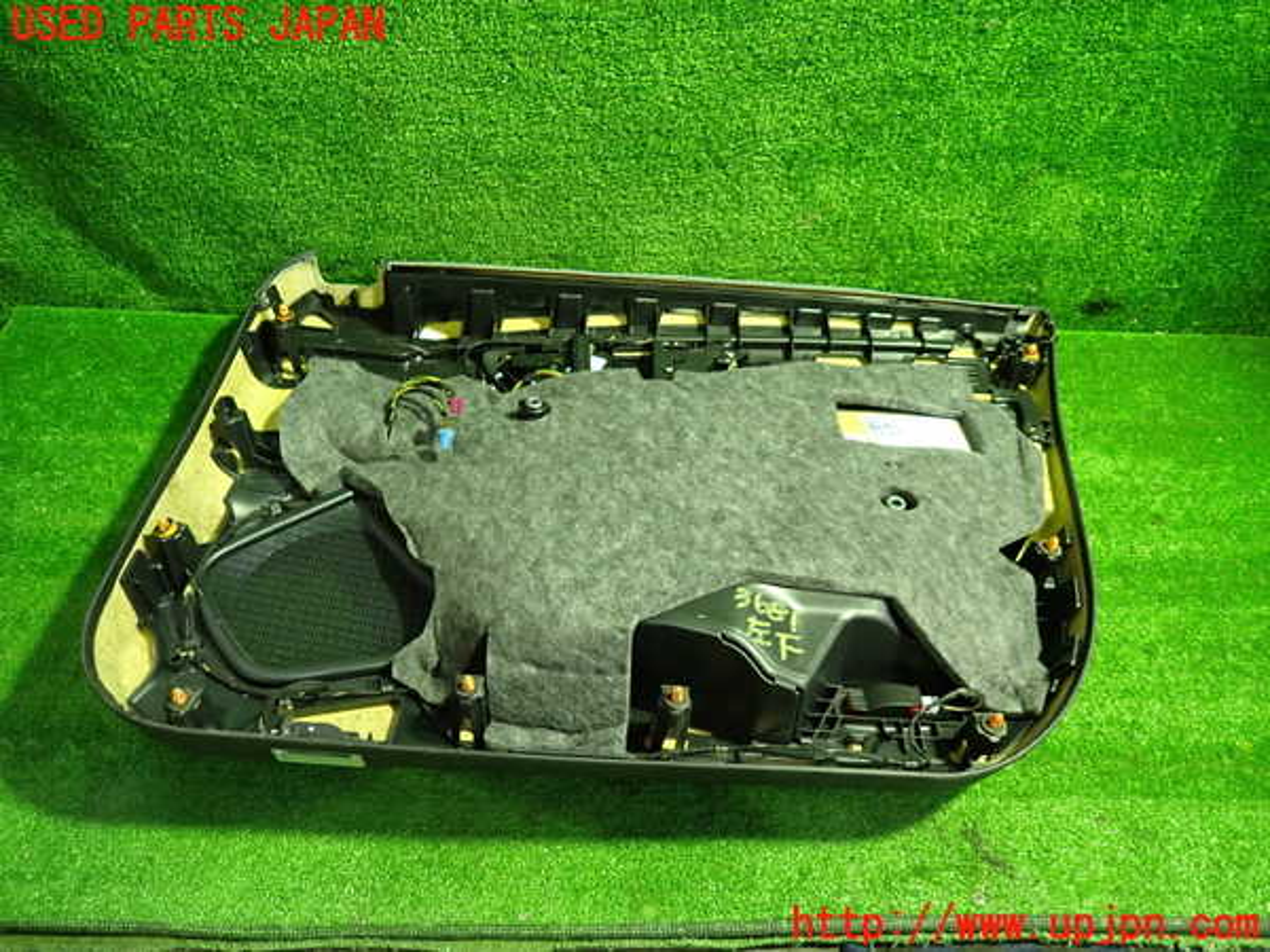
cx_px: 635
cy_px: 476
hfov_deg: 69.4
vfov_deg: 54.9
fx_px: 917
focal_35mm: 25
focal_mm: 4.5
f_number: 2
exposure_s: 1/30
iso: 500
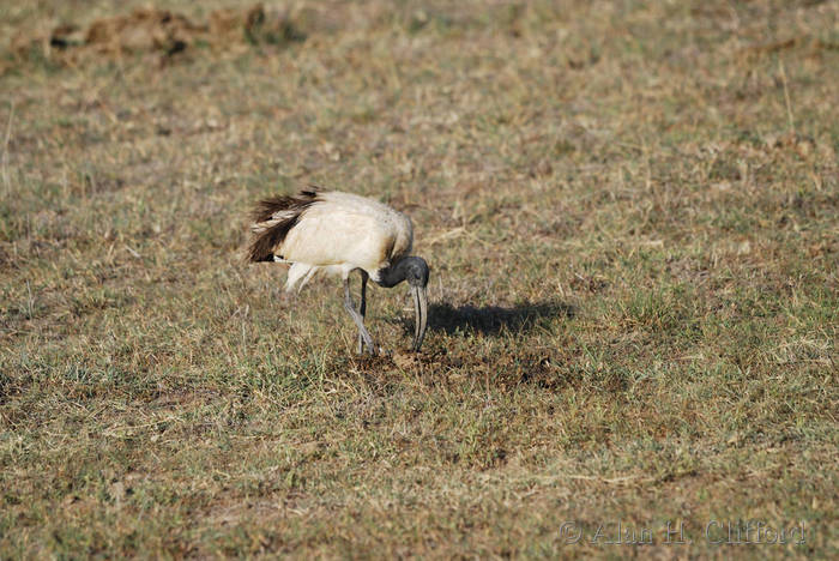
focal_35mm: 495
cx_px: 420
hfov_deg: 4.2
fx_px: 11545
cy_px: 280
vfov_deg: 2.8
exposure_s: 1/400
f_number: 5.6
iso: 100
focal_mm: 330
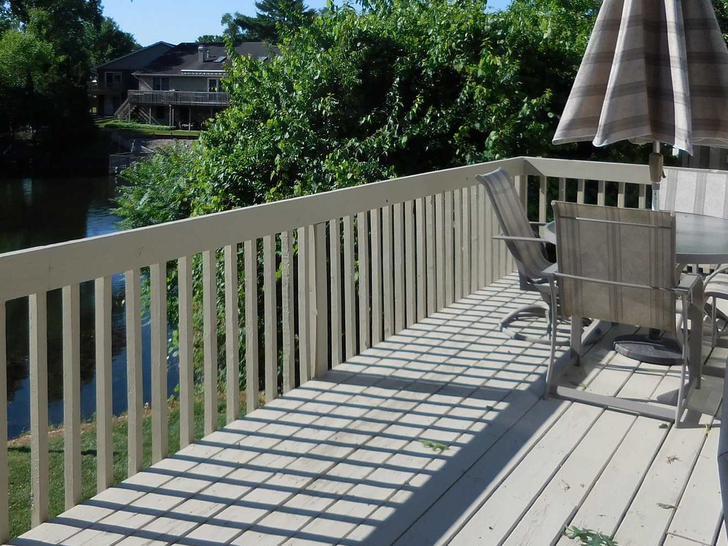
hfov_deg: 47.7
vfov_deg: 35.8
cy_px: 124
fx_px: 820
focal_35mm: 39
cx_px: 309
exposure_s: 1/1600
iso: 125
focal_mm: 4.5
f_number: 3.3
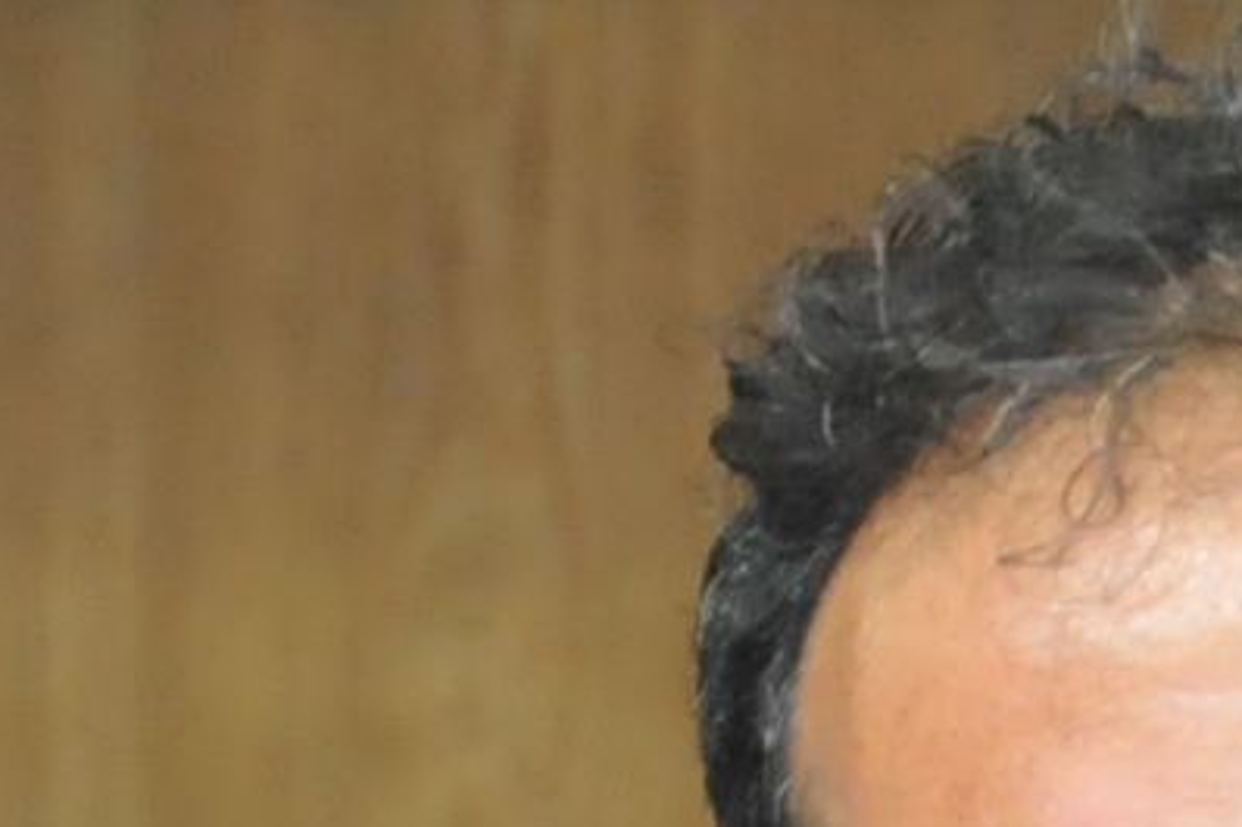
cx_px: 1482
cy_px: 2169
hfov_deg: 4.4
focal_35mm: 468
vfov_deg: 2.9
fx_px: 16138
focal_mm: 58
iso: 2000
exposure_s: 1/60
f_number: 5
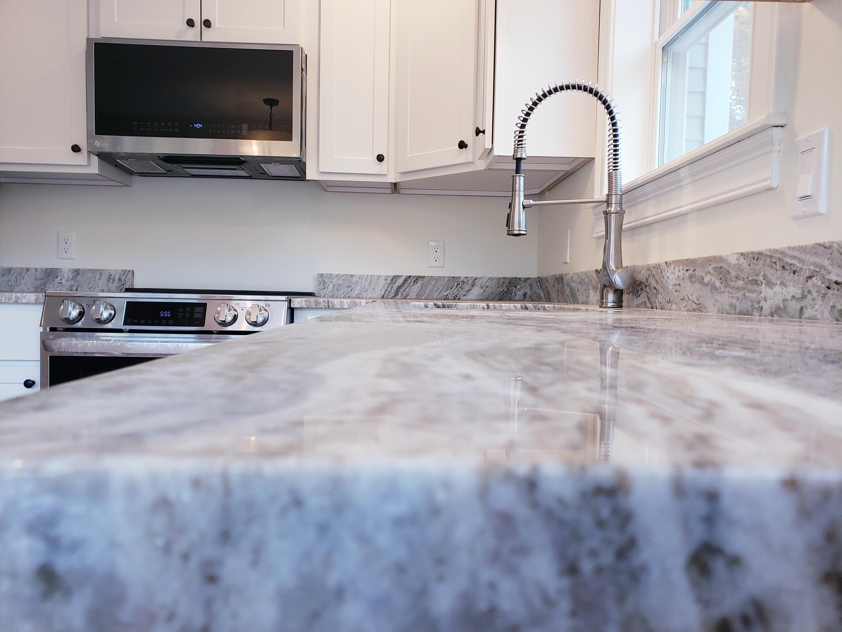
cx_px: 421
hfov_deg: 67.3
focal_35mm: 26
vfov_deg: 53.1
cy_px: 316
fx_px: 632
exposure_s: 1/60
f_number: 2.4
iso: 125
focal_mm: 4.3
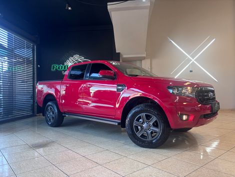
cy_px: 88
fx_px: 177
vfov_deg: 53.2
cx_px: 118
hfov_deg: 67.2
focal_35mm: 26
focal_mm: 5.96
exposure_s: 1/60
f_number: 1.6
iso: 125
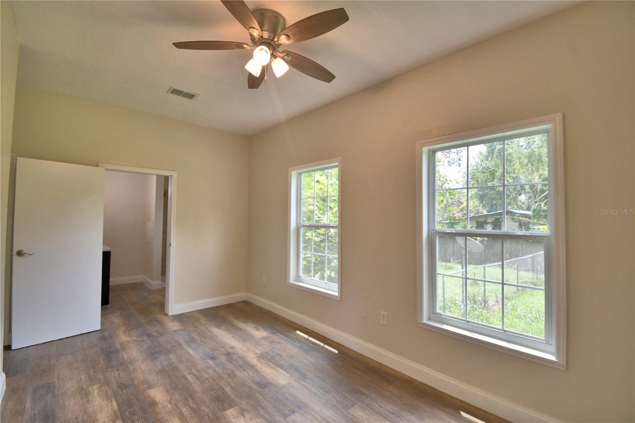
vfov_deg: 77.3
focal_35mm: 15
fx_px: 265
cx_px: 318
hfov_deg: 100.4
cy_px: 212
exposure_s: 1/160
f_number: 4.5
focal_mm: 10
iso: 200
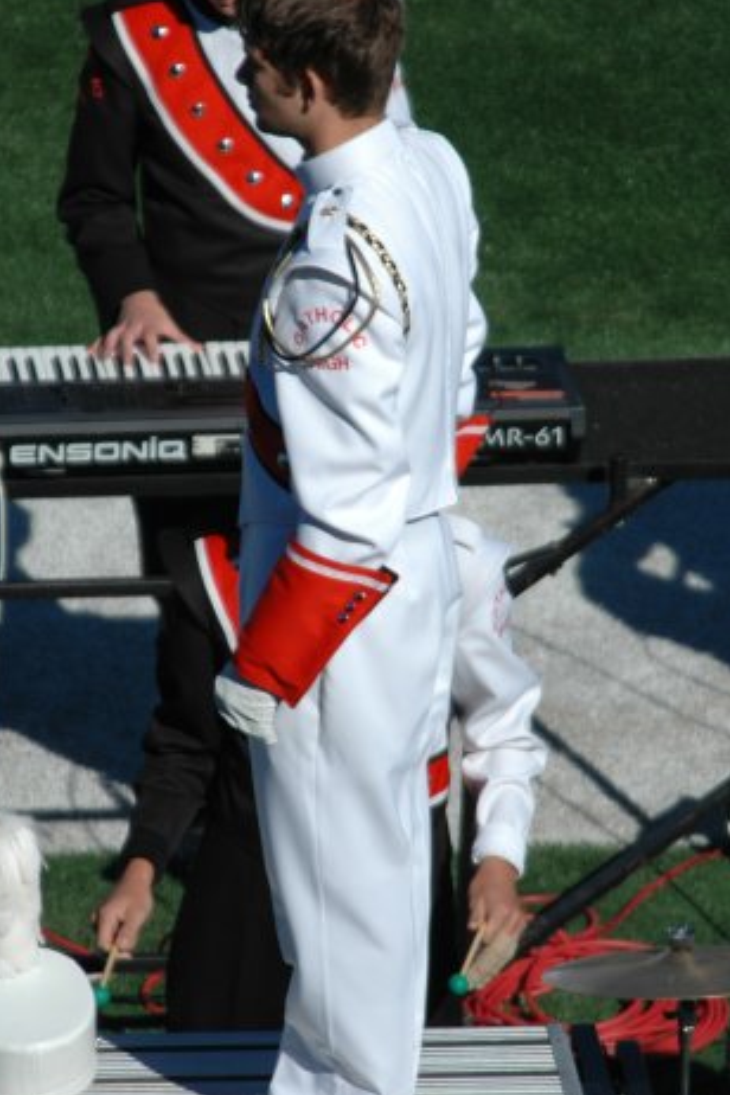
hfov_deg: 1.8
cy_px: 457
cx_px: 333
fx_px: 23662
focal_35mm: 778
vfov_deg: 2.7
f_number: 5.6
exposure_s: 1/1600
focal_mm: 400
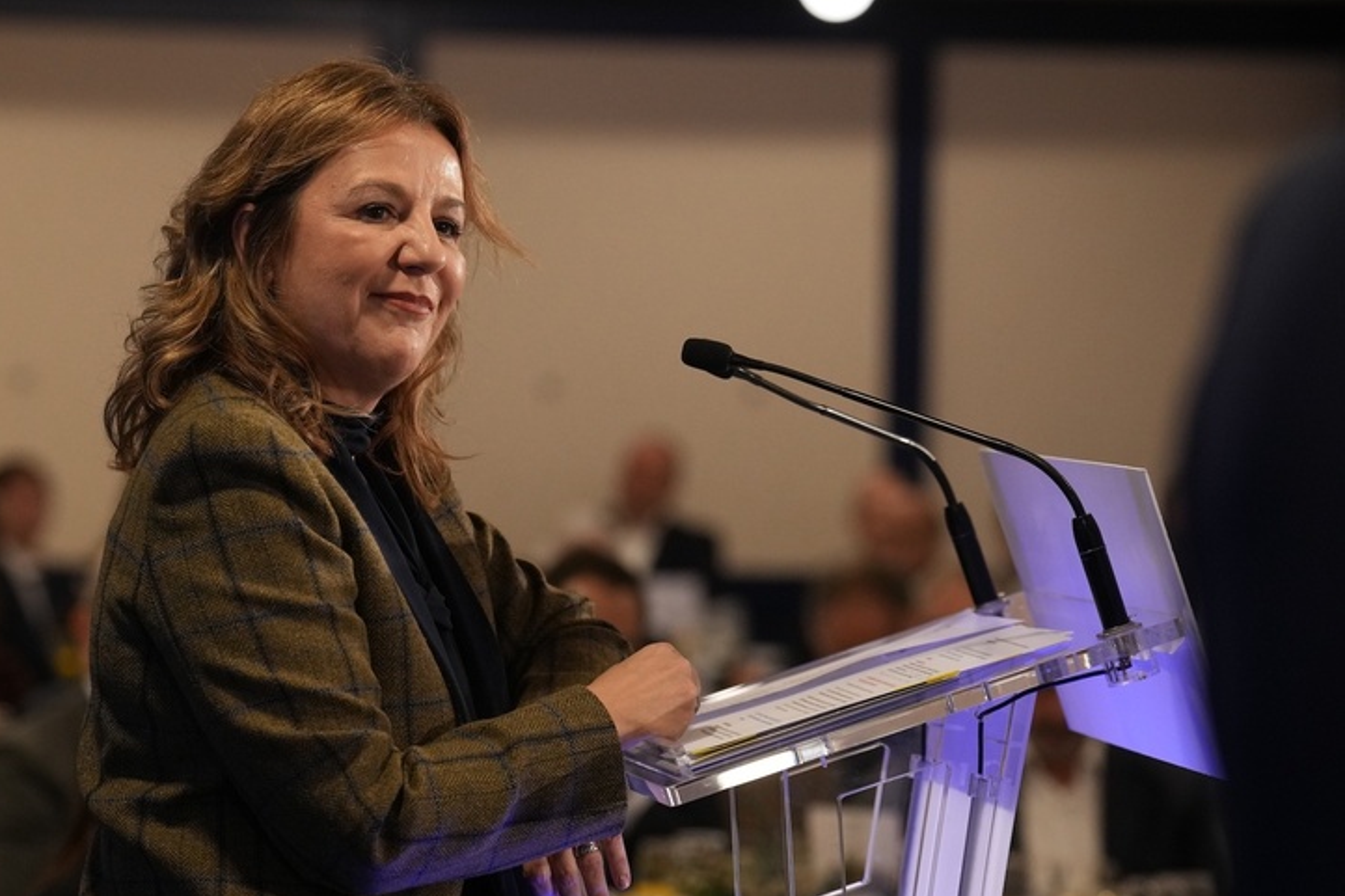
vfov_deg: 8.0
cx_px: 671
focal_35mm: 172
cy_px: 449
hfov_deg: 12.0
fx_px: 6424
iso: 2000
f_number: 3.5
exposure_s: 1/250
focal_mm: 114
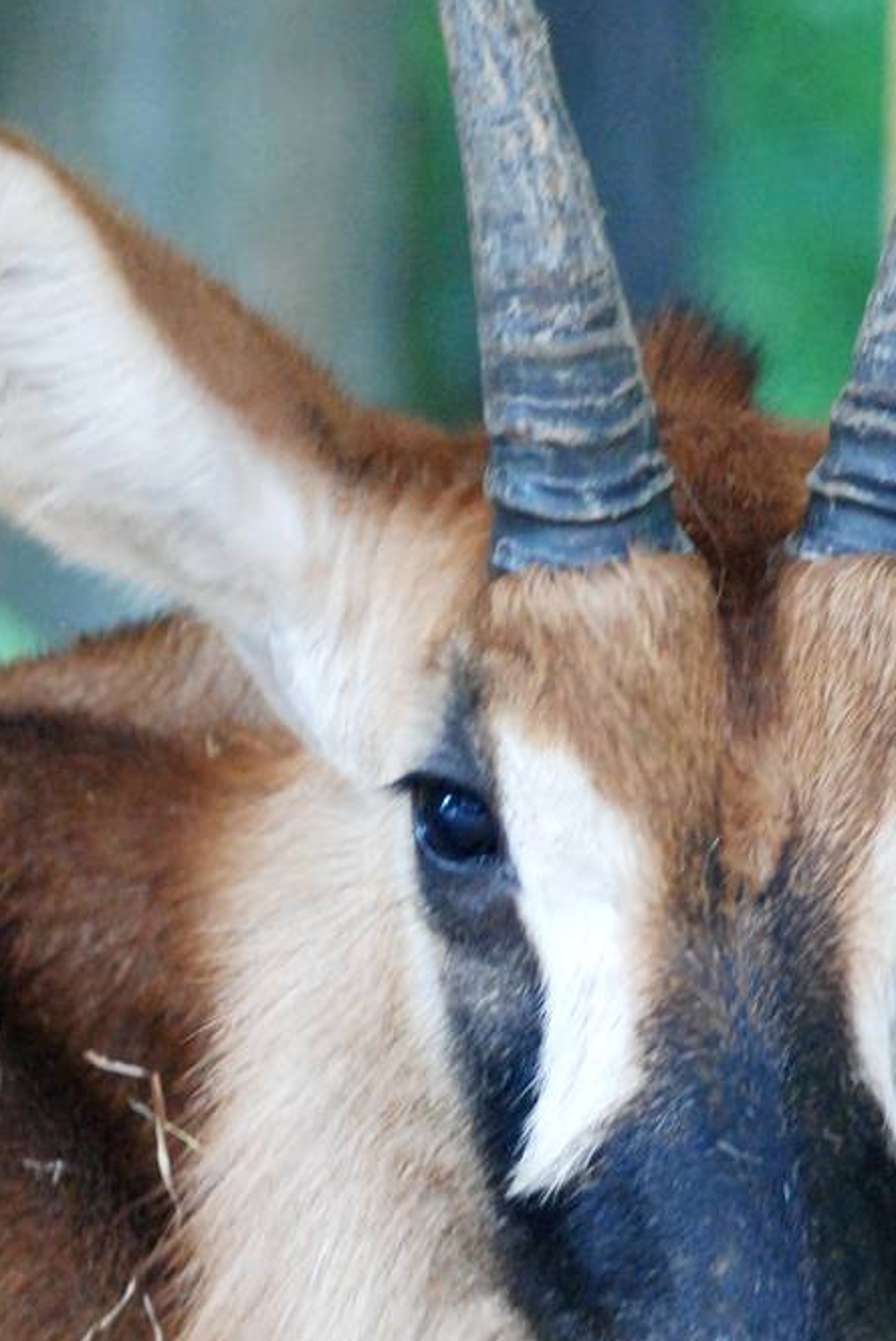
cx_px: 586
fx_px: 18187
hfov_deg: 2.8
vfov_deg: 4.2
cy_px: 515
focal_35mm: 488
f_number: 4.5
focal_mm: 135
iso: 1000
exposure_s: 1/40
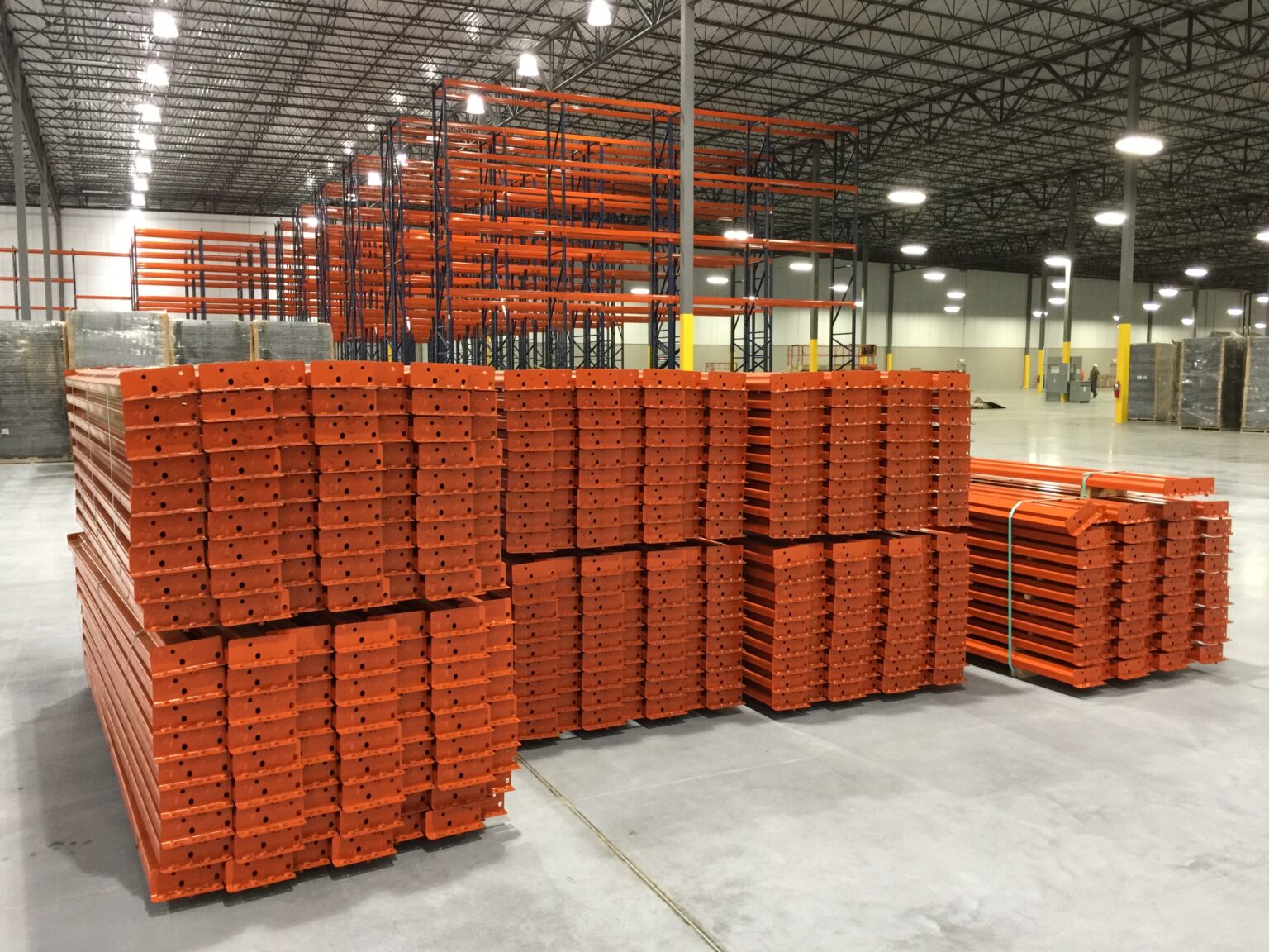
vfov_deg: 48.2
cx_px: 634
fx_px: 1063
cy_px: 476
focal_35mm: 29
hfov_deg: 61.7
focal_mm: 4.15
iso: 100
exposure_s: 1/15
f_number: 2.2
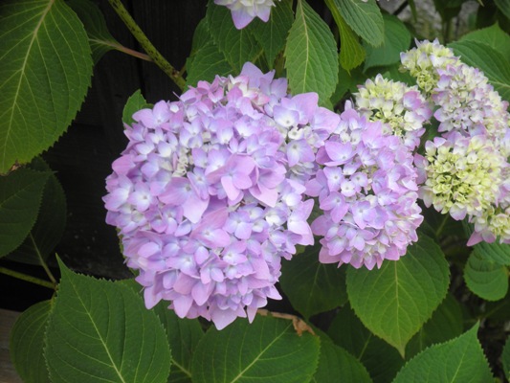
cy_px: 192
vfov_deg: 30.9
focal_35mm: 47
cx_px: 255
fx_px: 693
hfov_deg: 40.4
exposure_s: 1/160
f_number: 3.4
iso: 64
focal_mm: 8.3
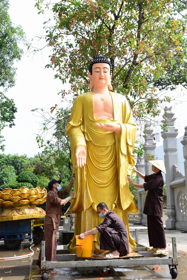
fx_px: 311
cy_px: 140
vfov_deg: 48.4
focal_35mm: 40
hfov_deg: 33.4
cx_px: 94
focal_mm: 40
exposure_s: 1/320
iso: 200
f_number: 6.3
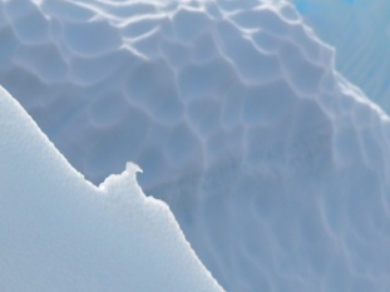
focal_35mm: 854
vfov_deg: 1.7
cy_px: 425
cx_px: -25
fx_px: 9618
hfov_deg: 2.3
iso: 250
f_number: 6.3
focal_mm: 180
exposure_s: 1/2500
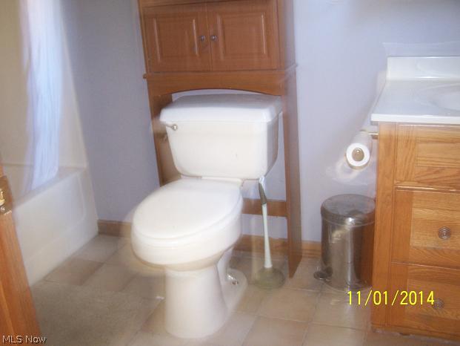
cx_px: 230
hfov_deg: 49.0
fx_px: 505
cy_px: 173
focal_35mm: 38
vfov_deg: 37.7
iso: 140
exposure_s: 1/2
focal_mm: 6.3
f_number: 2.8
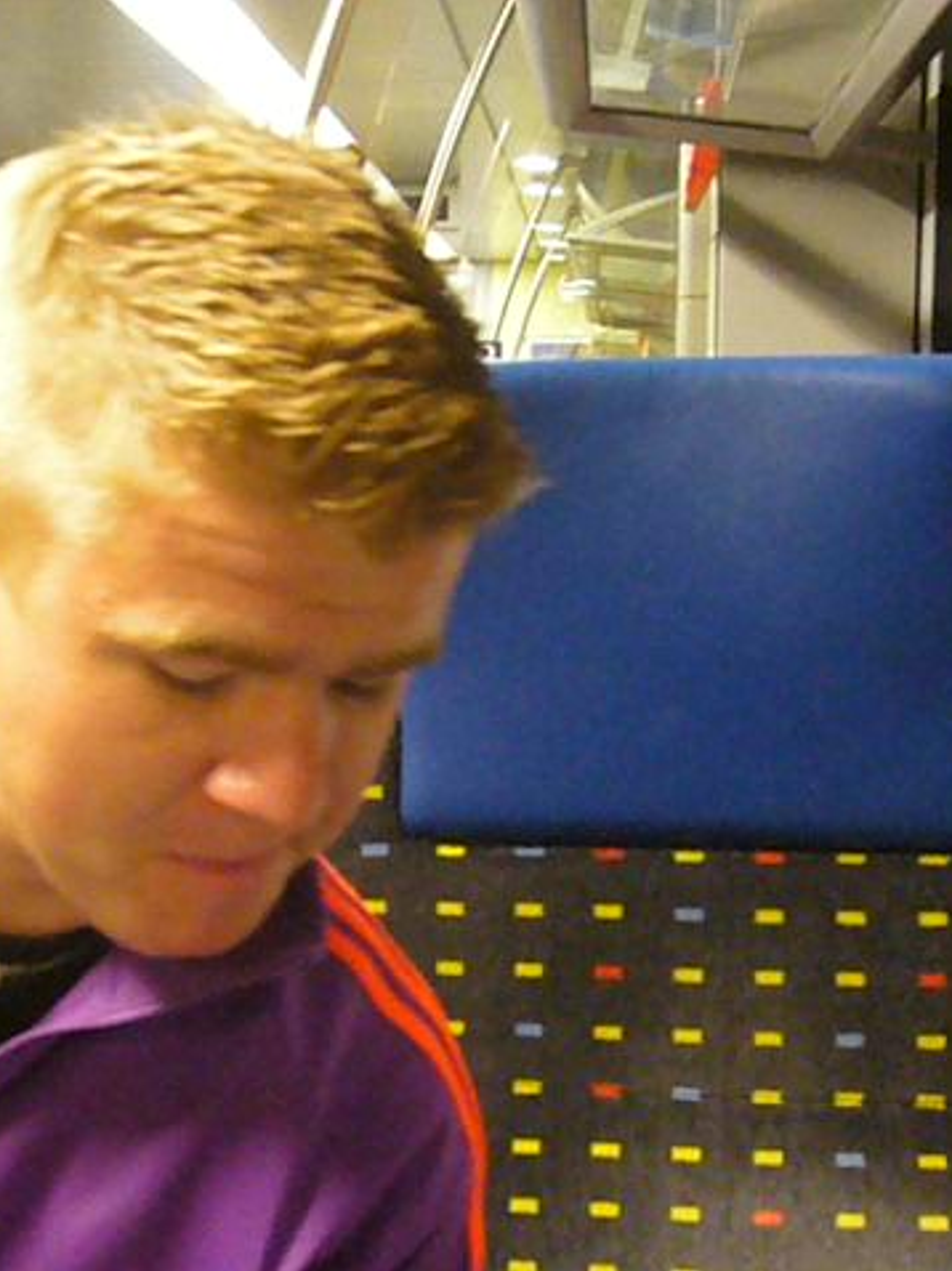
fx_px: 2459
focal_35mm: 67
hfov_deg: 21.5
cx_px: 138
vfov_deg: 29.0
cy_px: 636
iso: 200
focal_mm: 8.3
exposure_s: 1/10
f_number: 3.3
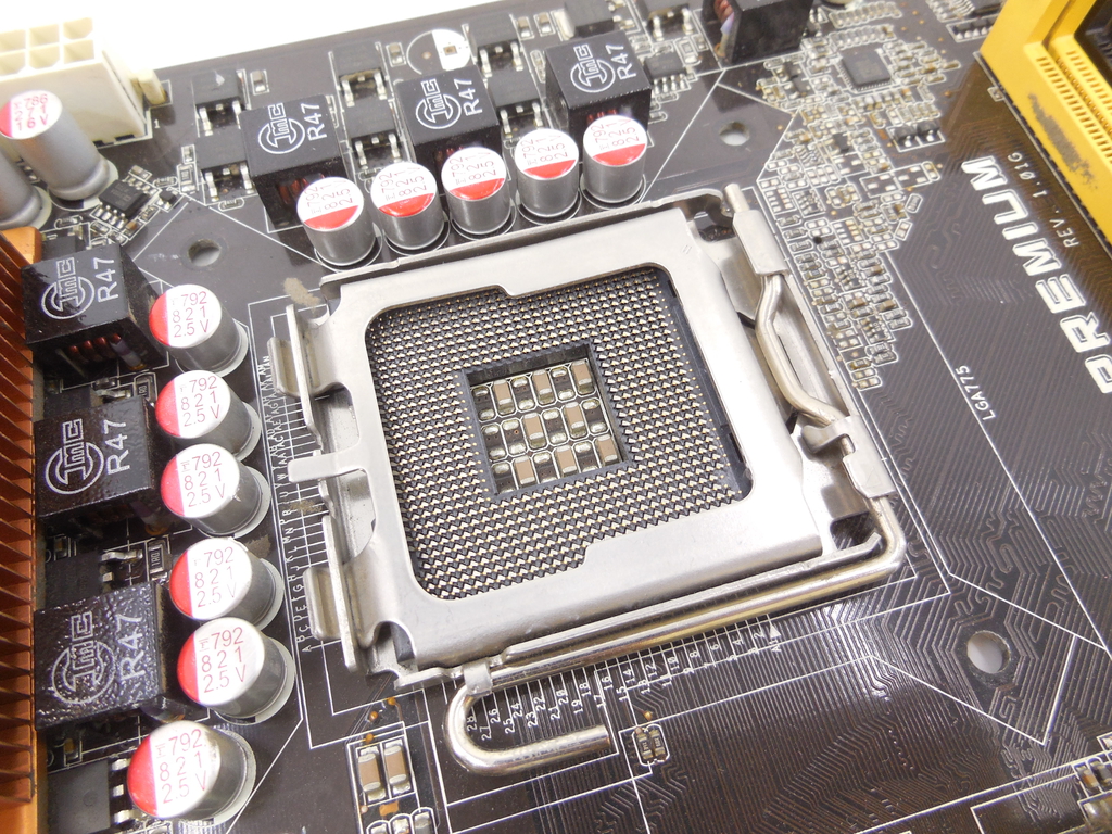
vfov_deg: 54.9
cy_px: 417
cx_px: 556
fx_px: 803
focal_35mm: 25
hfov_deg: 69.4
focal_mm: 4.5
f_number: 3.1
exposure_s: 1/30
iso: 220
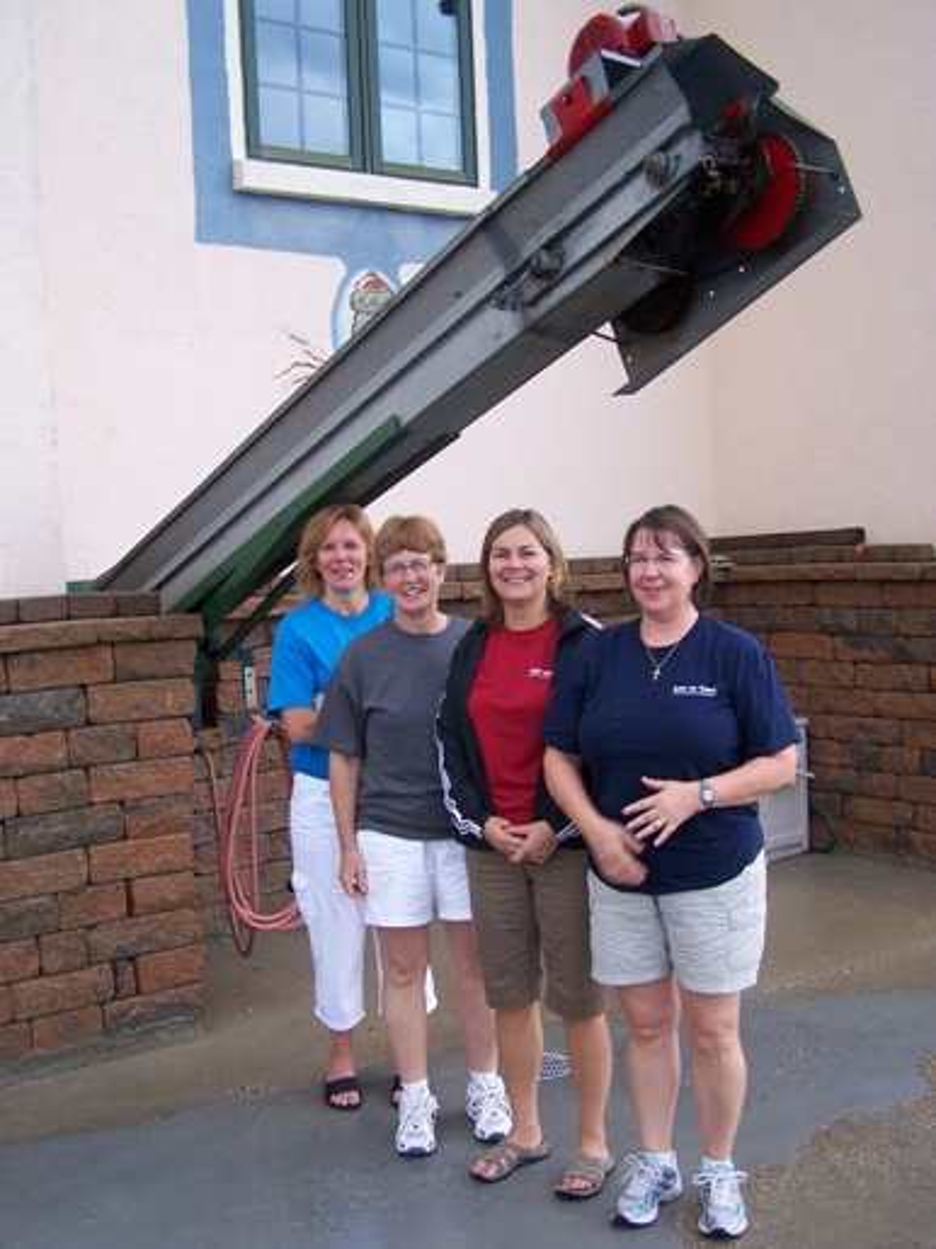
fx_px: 1371
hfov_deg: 37.7
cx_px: 468
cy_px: 624
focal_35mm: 38
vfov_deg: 49.0
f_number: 2.8
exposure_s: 1/40
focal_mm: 6.3
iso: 80
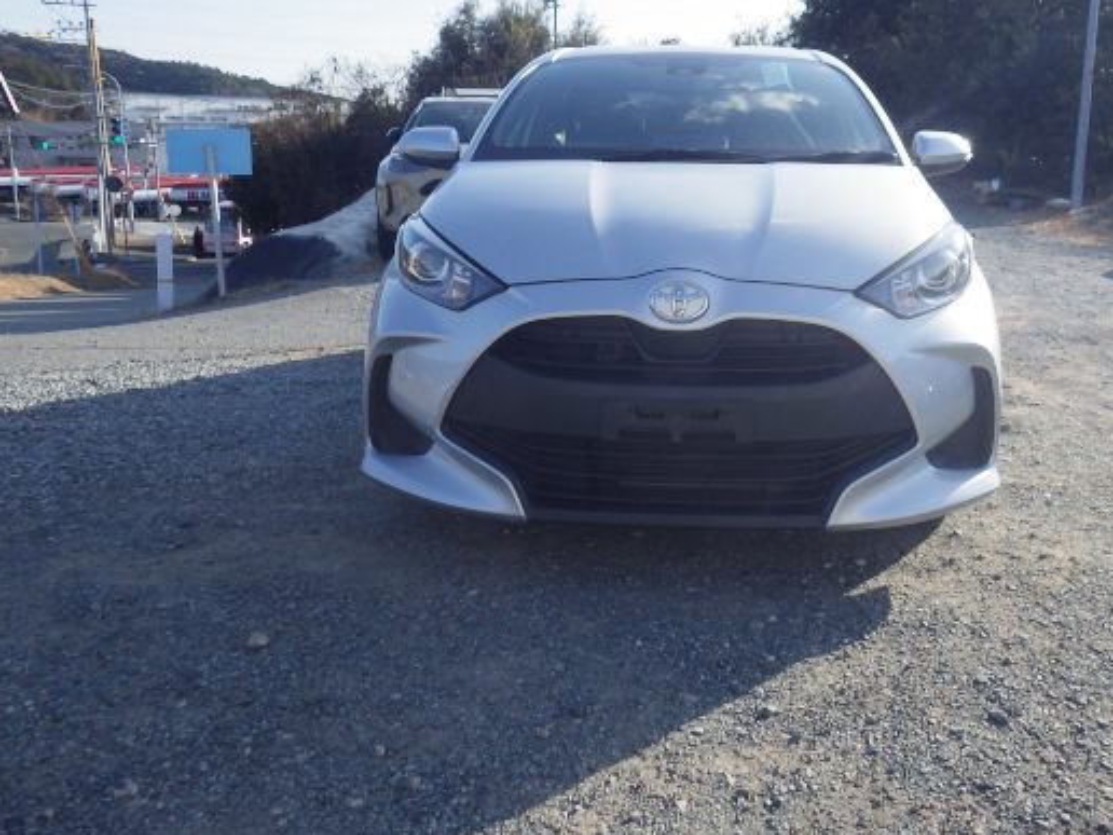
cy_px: 360
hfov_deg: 58.0
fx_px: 997
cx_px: 649
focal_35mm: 31
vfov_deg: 45.3
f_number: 7.9
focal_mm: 4.5
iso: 250
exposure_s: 1/200
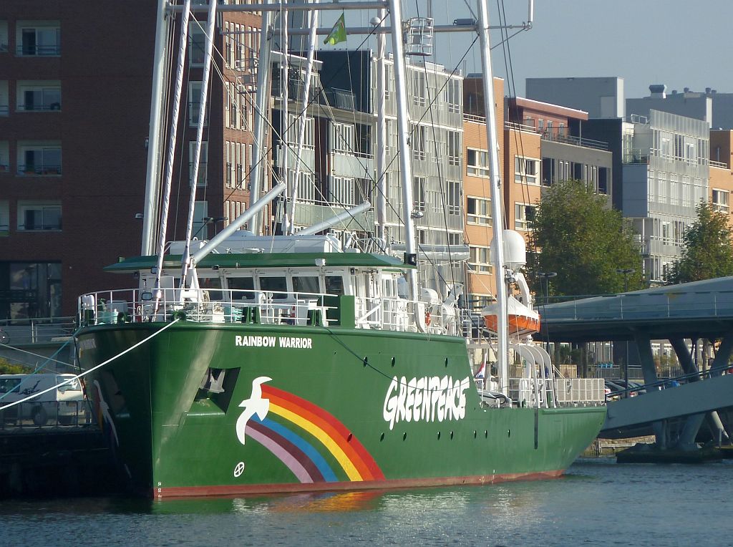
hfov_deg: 5.4
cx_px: 366
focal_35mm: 367
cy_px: 274
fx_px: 7757
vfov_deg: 4.0
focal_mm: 49.2
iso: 80
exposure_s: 1/400
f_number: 4.9
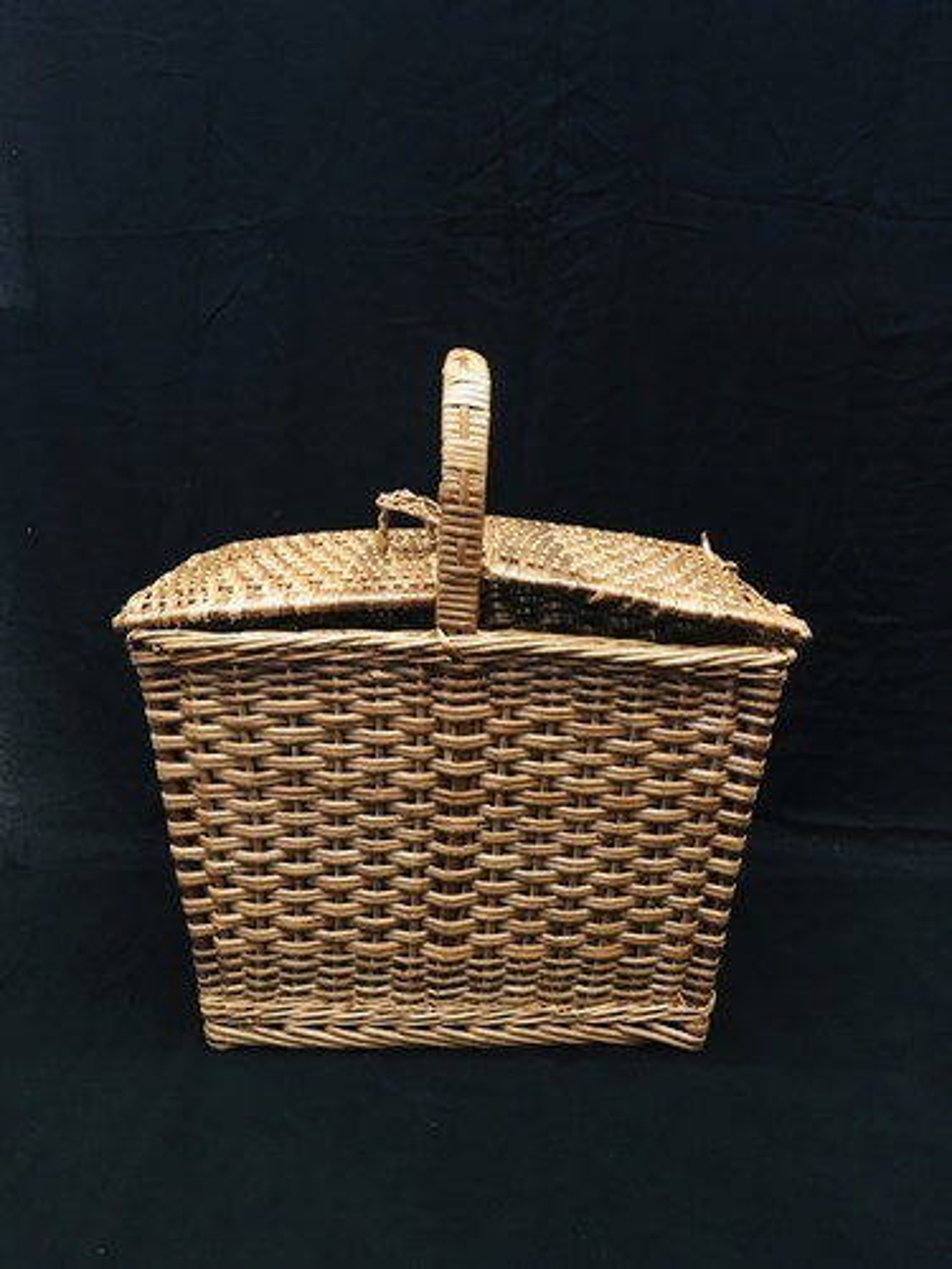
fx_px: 1063
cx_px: 476
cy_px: 634
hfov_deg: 48.2
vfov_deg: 61.7
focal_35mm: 29
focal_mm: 4.15
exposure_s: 1/17
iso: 400
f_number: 2.2
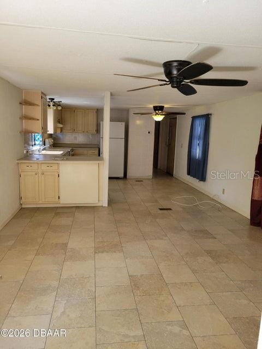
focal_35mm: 26
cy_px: 174
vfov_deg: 67.3
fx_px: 262
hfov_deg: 53.1
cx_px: 131
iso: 125
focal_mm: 5.4
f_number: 1.8
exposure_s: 1/120
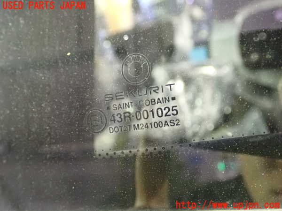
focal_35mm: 38
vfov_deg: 37.7
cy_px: 106
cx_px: 141
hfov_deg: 49.0
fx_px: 310
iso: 1600
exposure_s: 1/3
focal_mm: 6.83
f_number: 2.7
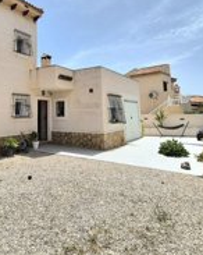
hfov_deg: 55.4
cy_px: 82
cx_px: 65
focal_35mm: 25
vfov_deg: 66.1
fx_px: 188
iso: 50
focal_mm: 2.2
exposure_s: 1/5000
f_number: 2.2
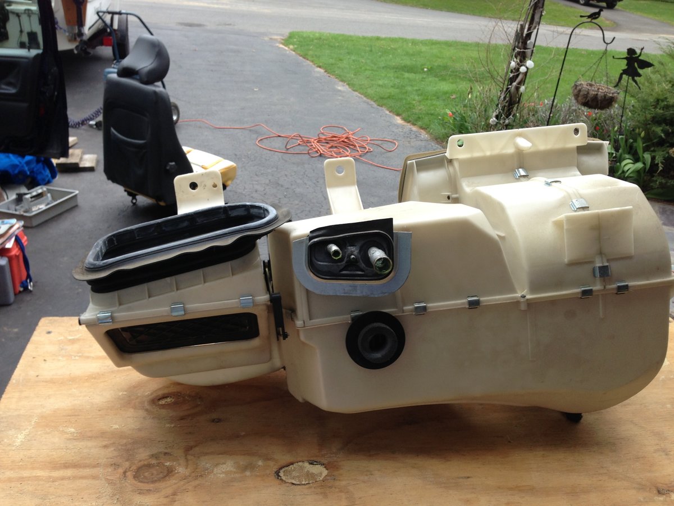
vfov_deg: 42.9
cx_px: 337
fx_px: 643
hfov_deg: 55.4
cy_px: 253
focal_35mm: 33
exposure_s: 1/203
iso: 50
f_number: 2.4
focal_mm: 4.13
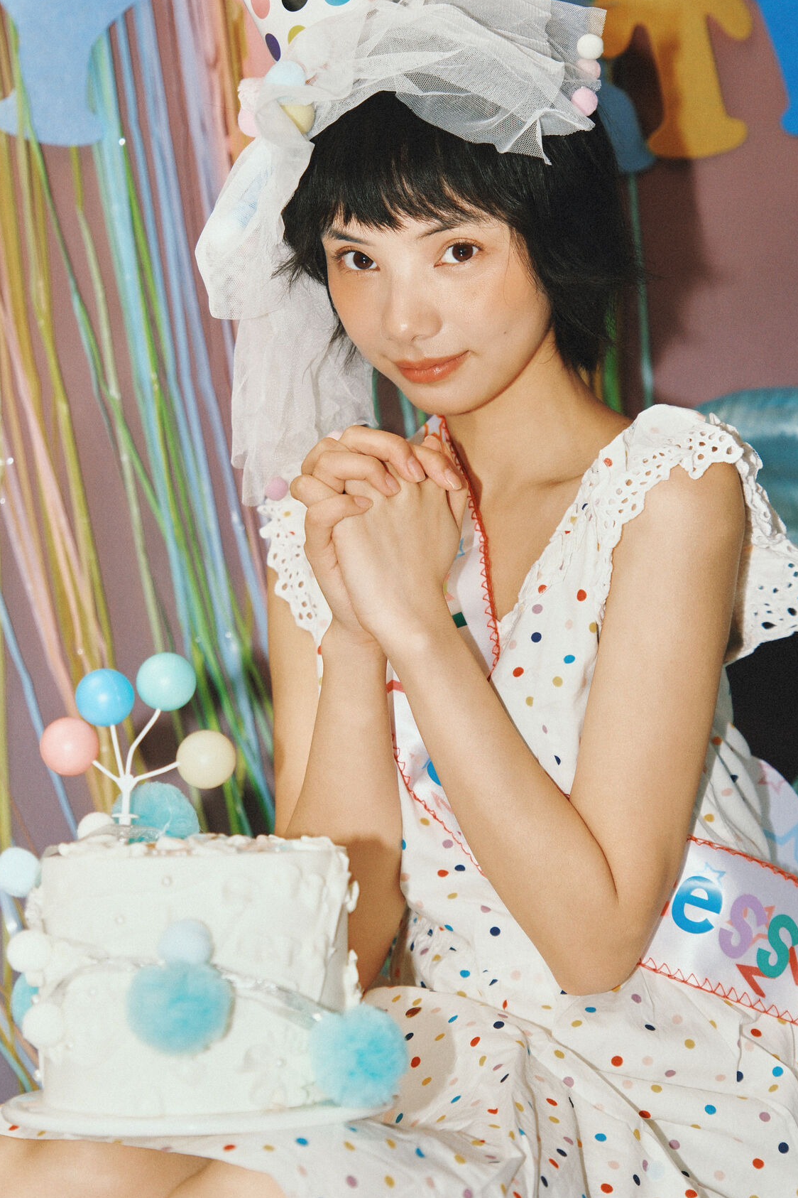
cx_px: 420
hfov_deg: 17.3
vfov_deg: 25.7
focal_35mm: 79
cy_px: 566
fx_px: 2627
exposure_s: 1/200
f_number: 3.2
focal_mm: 49
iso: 400
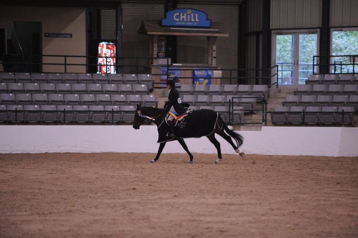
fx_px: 1988
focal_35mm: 200
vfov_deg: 6.9
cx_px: 179
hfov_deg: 10.3
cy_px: 119
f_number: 2.8
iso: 5000
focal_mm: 200
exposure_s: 1/400
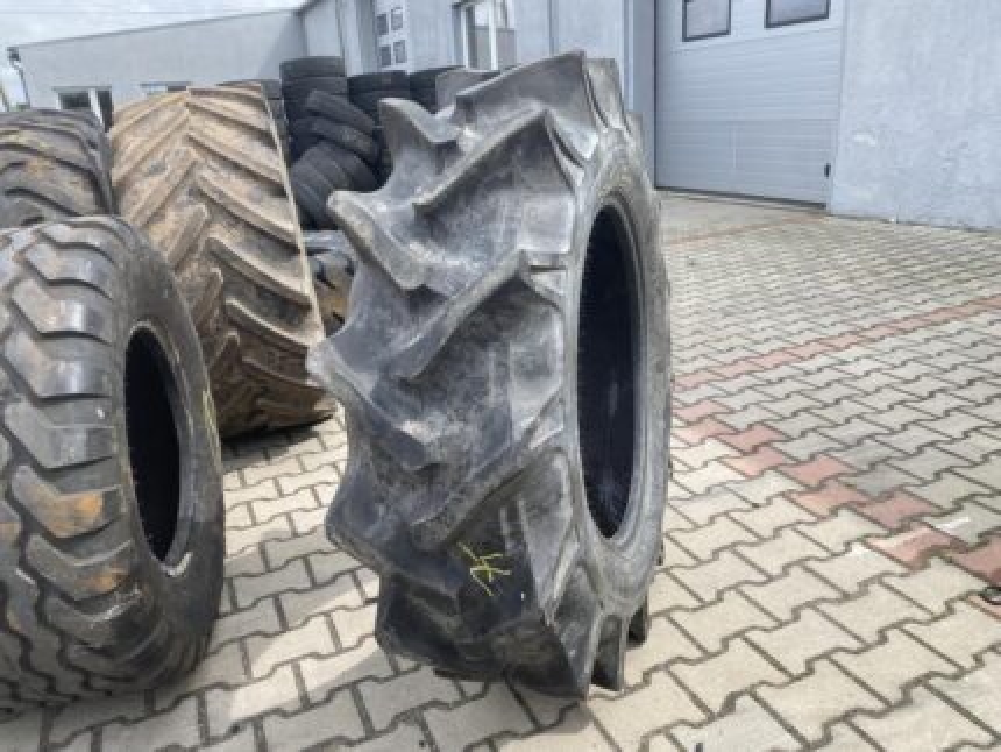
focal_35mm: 26
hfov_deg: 67.3
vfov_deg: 53.1
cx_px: 500
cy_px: 376
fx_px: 752
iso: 32
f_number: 1.8
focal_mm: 4.25
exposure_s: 1/919
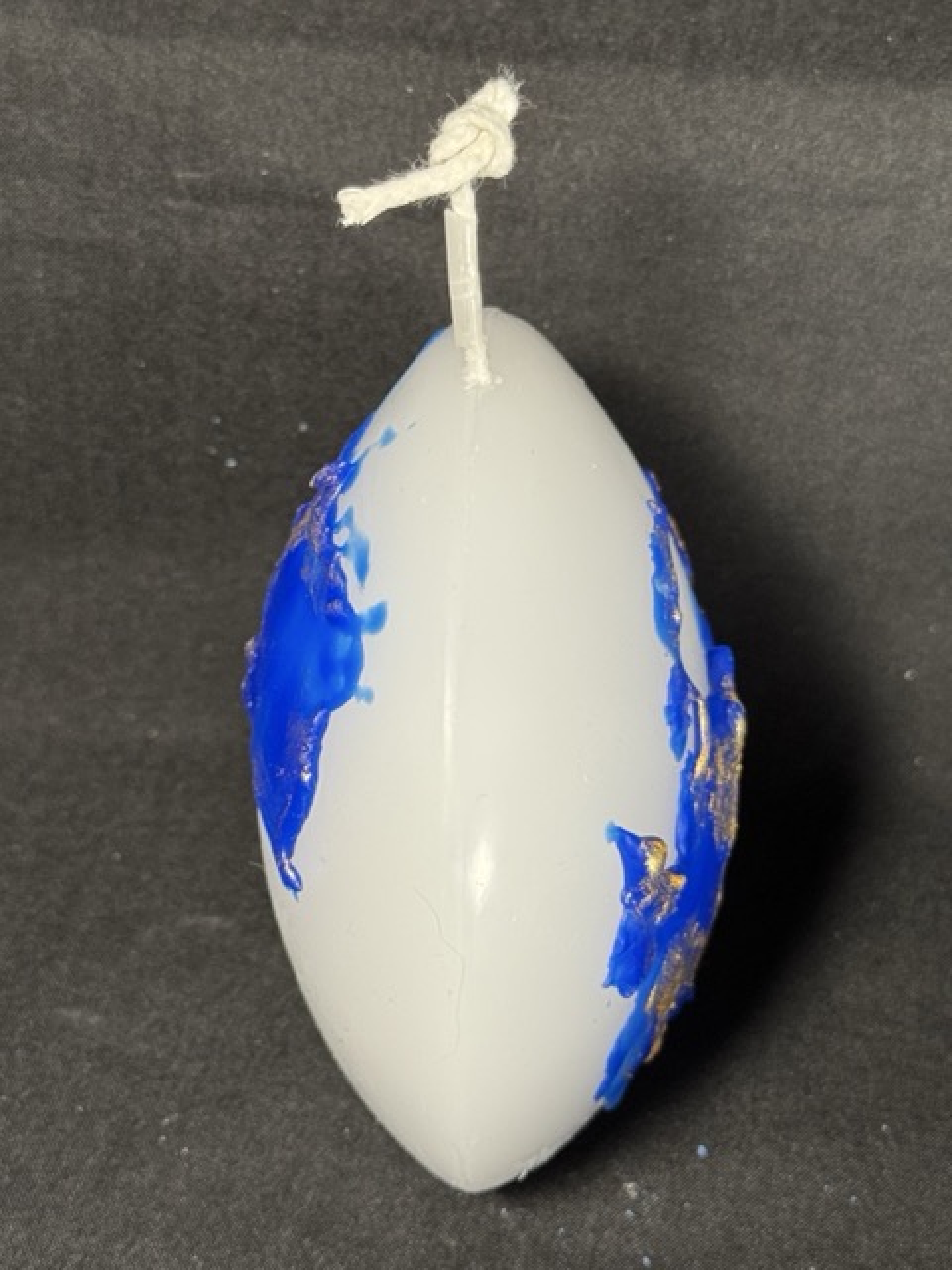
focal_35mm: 48
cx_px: 476
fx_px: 1760
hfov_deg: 30.3
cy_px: 635
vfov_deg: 39.7
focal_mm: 6.76
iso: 100
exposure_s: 1/59
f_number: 1.78
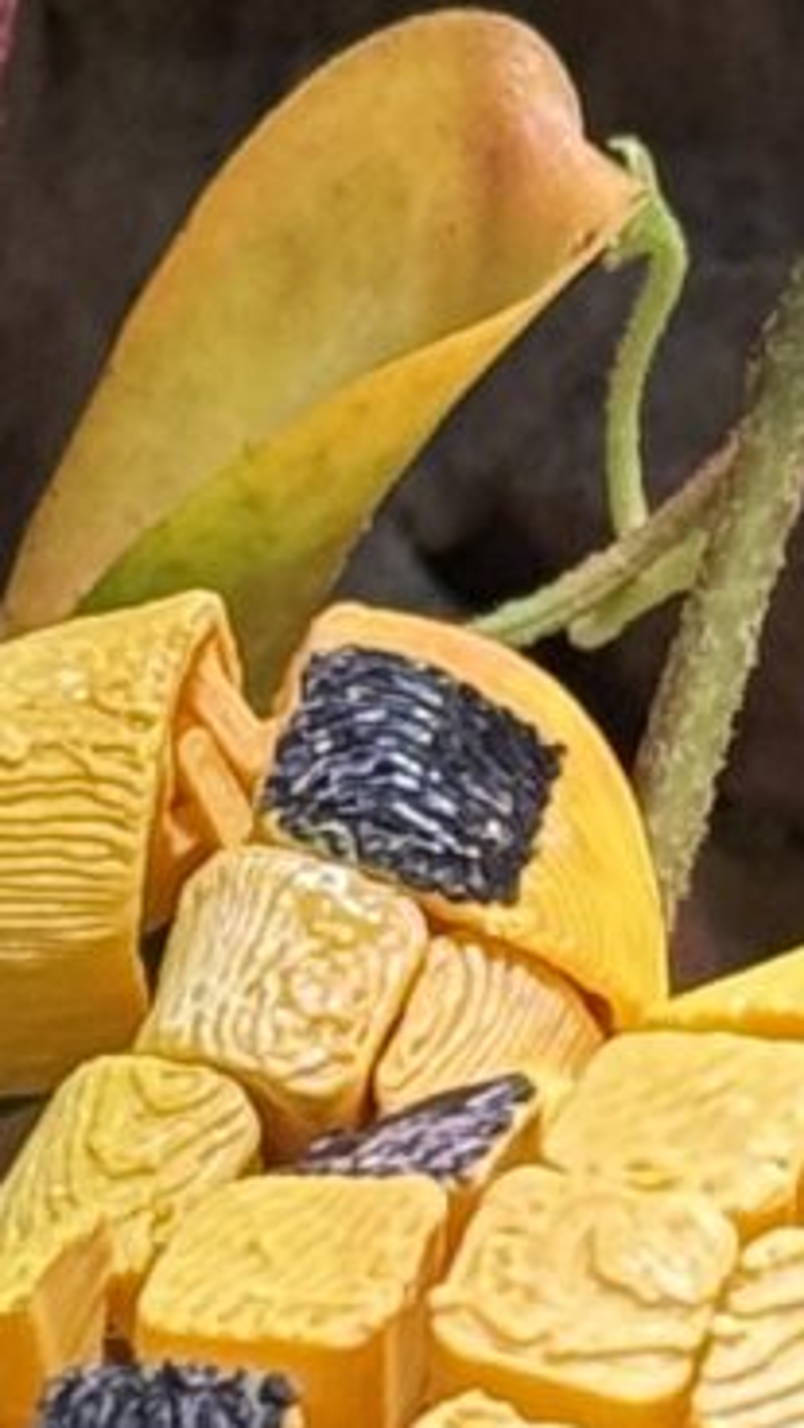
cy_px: 2577
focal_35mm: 364
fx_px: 13796
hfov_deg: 3.3
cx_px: 1429
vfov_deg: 5.8
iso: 100
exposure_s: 1/88
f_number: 1.78
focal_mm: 6.76
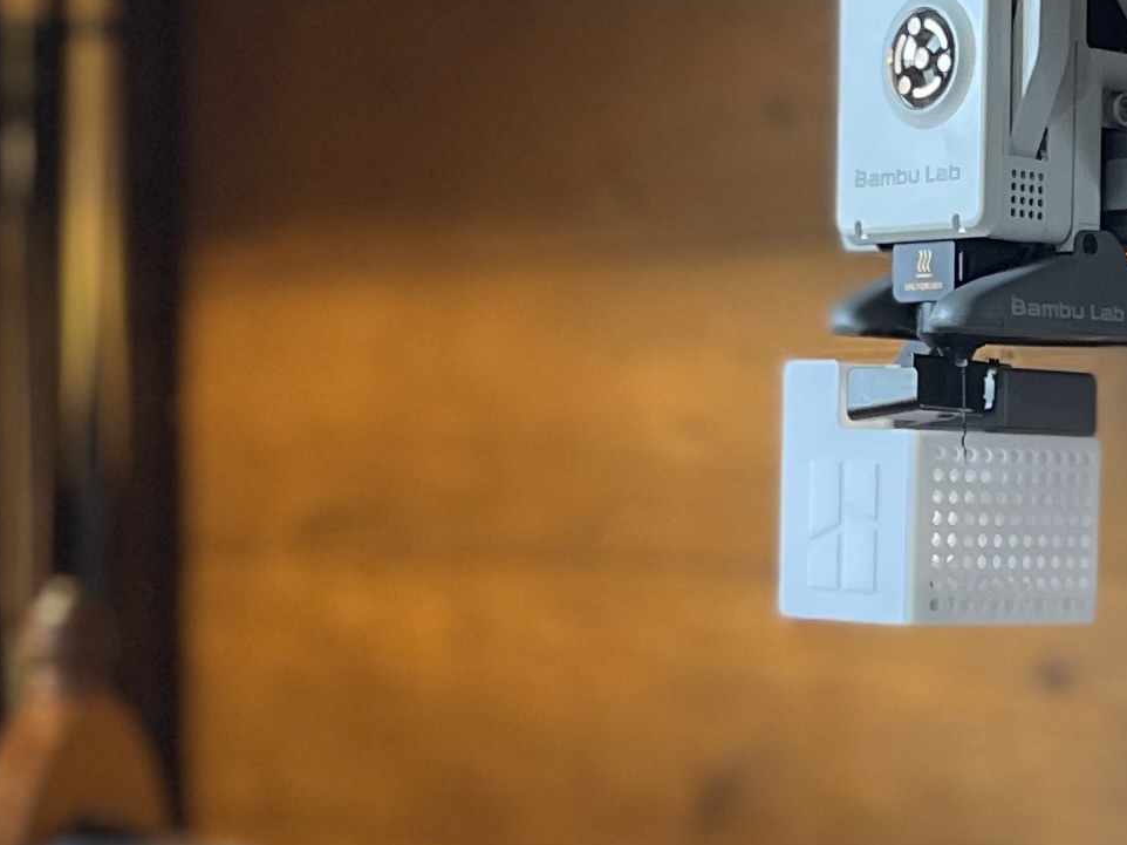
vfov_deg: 13.5
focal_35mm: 109
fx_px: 3548
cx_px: 1060
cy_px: 750
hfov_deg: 17.7
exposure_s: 1/60
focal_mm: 5.1
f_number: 1.6
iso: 200
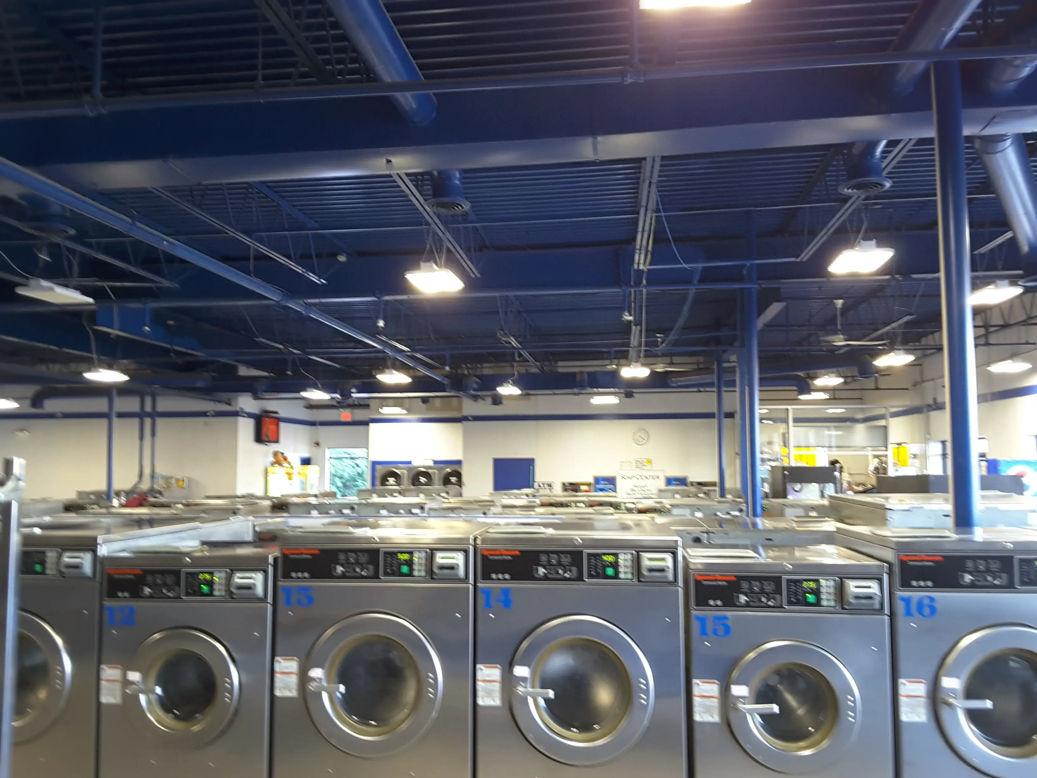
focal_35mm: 31
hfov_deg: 58.4
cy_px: 389
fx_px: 929
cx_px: 518
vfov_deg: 45.4
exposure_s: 1/17
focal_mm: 2.9
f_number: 1.9
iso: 100
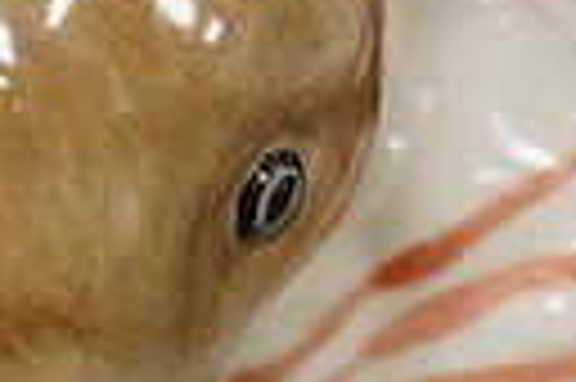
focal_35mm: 316
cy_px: -661
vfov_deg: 4.2
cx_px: -284
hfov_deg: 6.4
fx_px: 5050
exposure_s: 1/125
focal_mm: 30
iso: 1250
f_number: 6.3
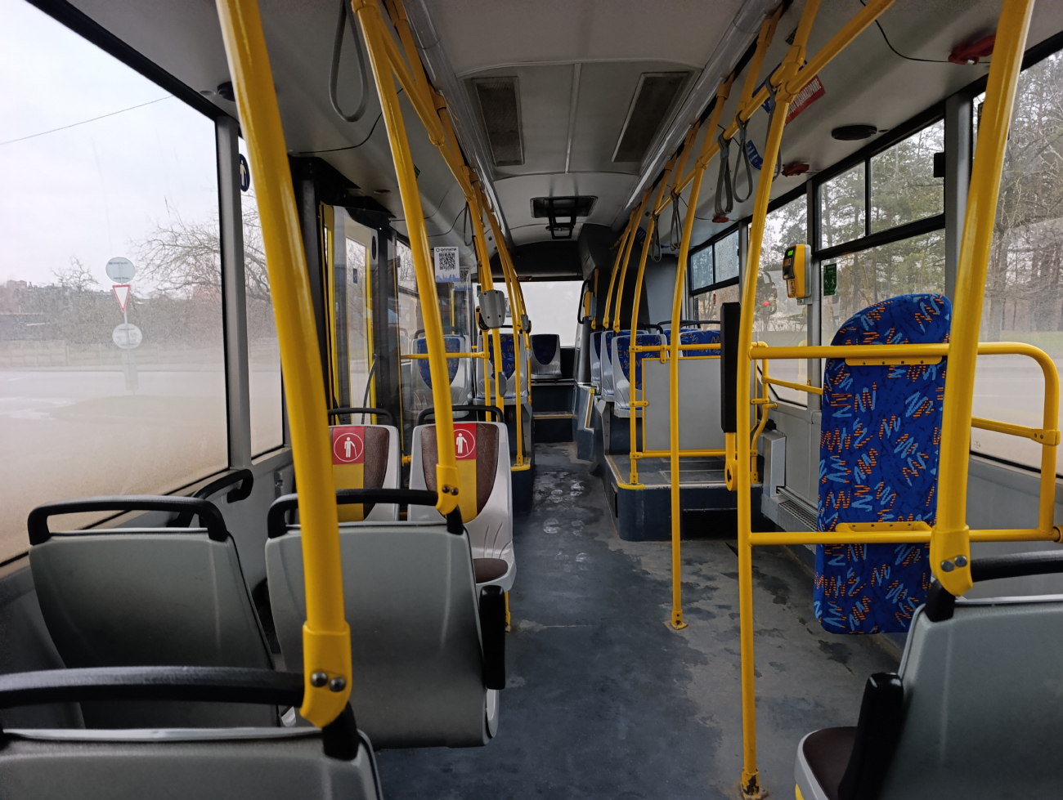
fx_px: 707
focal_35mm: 23
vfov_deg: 59.0
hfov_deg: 73.8
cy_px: 400
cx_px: 532
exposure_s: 1/25
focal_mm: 6.14
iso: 1250
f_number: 1.6
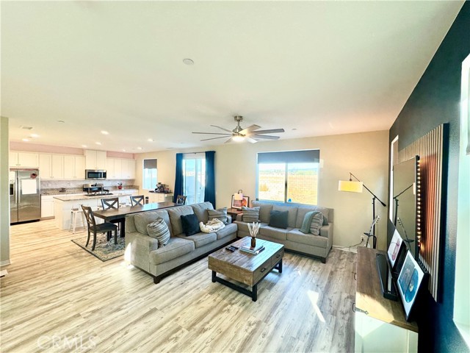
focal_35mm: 14
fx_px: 190
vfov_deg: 85.7
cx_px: 235
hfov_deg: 102.1
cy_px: 176
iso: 160
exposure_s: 1/120
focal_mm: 2.22
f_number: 2.2
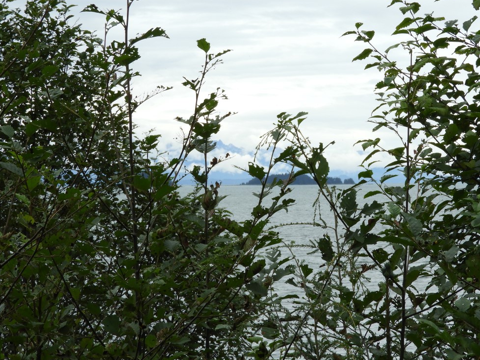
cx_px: 267
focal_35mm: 103
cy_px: 140
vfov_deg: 14.4
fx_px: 1428
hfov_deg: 19.1
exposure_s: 1/320
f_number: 4.5
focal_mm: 12.5
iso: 100
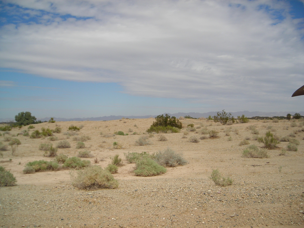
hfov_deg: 49.0
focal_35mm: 38
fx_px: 334
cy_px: 114
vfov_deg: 37.7
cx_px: 152
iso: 50
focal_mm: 6.3
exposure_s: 1/437
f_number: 6.4
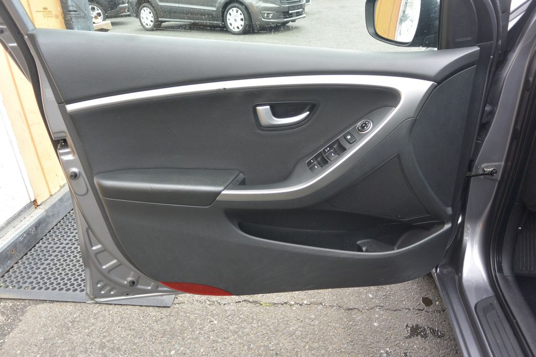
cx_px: 268
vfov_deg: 47.9
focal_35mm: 27
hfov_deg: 67.4
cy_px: 178
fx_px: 402
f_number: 3.5
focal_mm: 10
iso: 180
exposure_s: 1/250
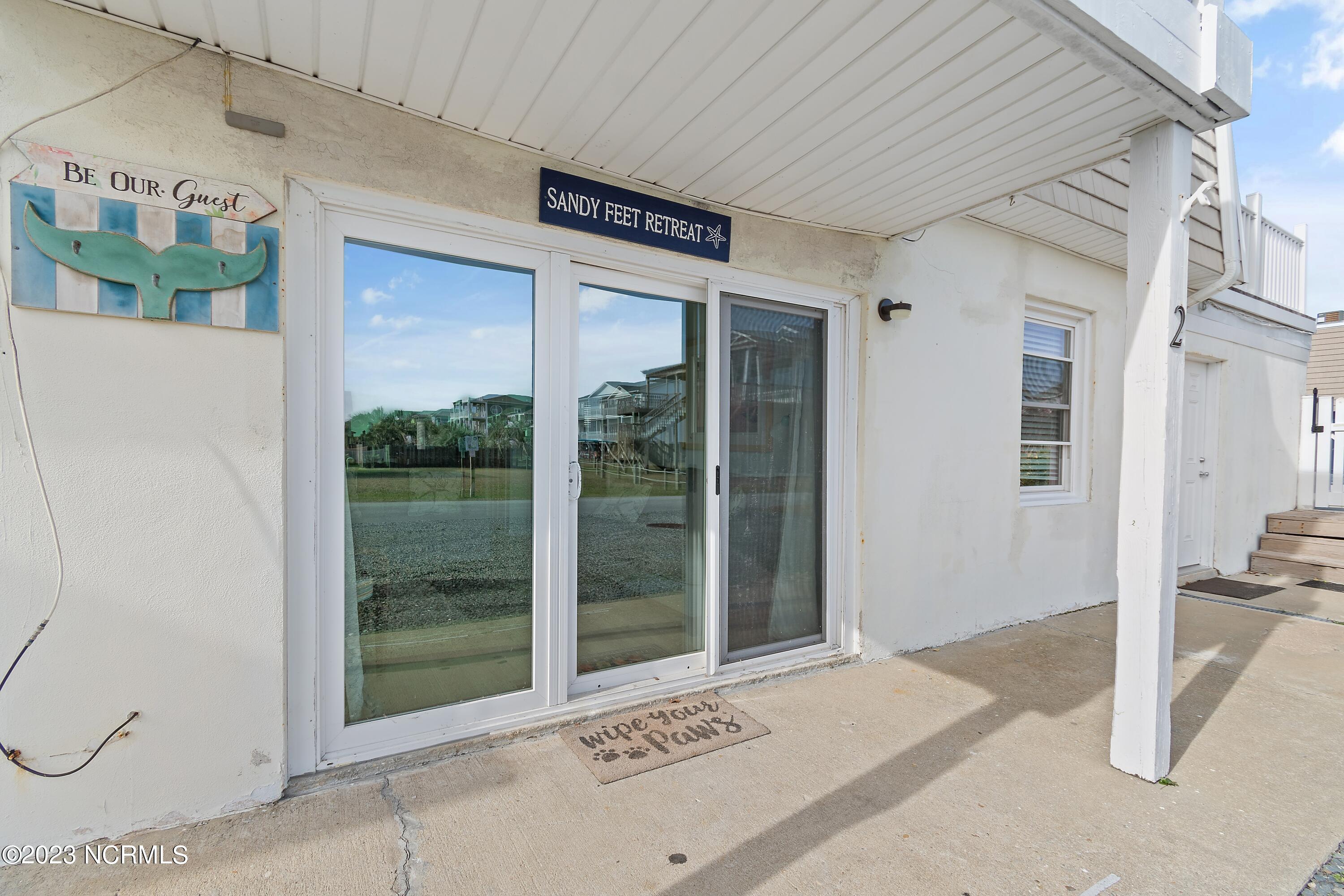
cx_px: 672
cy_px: 448
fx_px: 560
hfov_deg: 100.4
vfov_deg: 77.3
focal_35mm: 15
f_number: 5.6
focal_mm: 10
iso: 100
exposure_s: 1/125
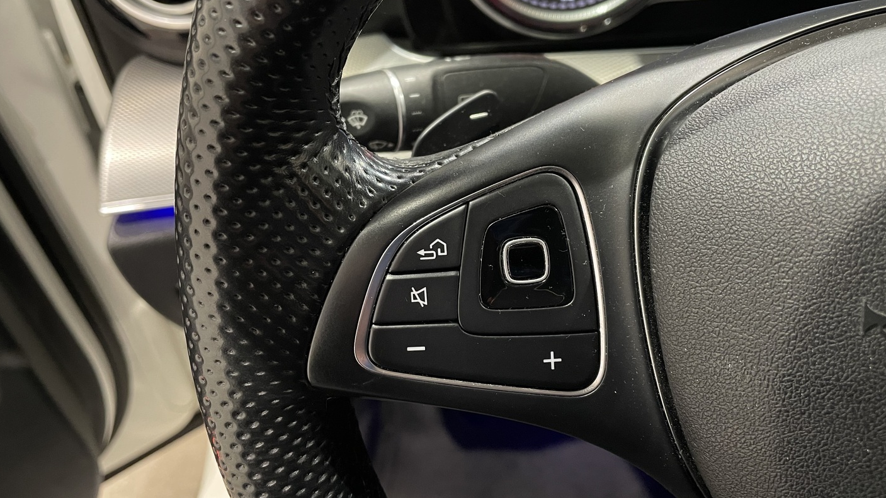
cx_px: 452
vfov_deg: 40.2
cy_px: 238
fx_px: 681
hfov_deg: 66.1
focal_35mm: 29
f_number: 1.6
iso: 500
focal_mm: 4.2
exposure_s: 1/55
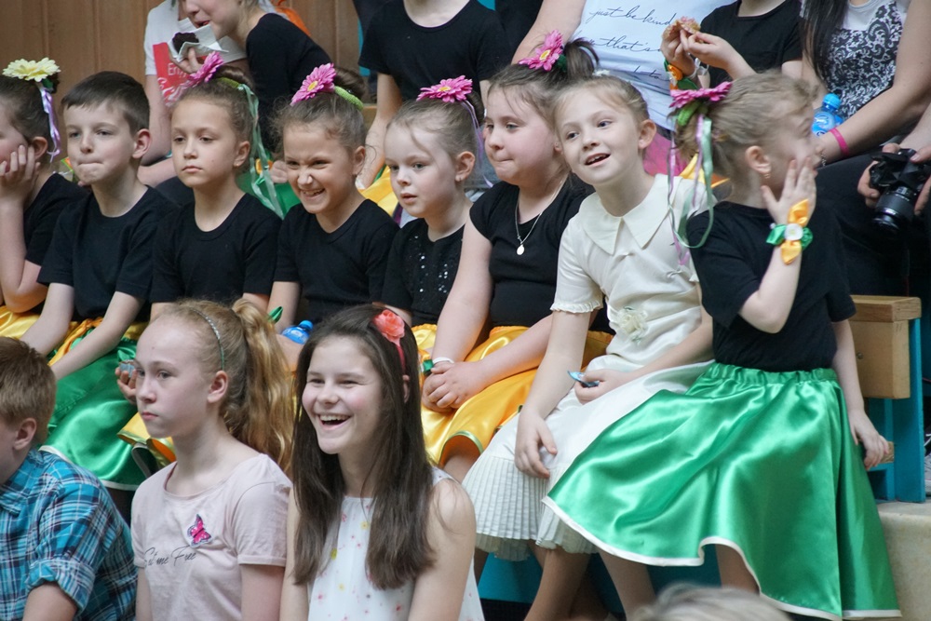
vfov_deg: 6.5
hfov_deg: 9.8
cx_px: 466
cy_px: 310
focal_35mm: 210
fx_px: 5431
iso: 3200
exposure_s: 1/50
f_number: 5.6
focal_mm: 140
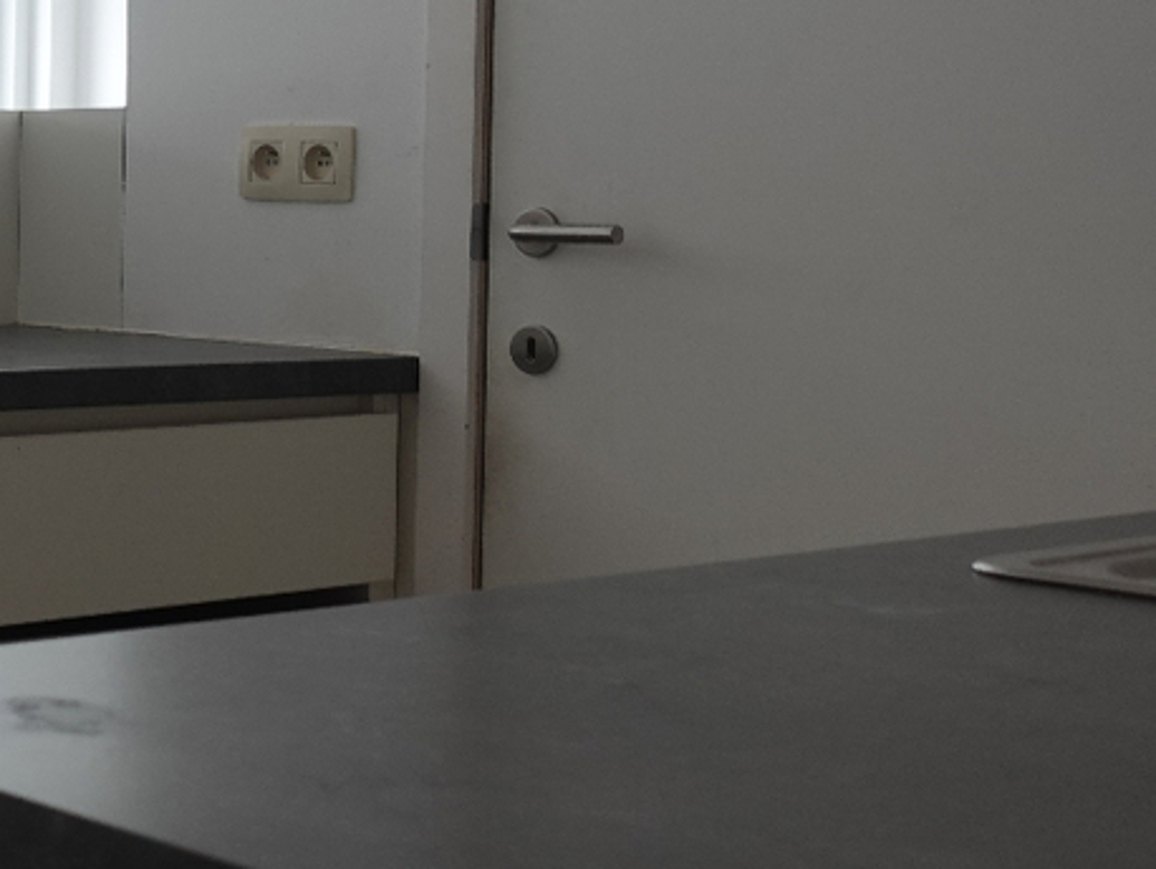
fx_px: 2272
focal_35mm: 68
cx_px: -525
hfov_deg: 23.5
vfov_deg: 21.5
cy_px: 248
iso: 125
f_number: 2.8
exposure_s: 1/40
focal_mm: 8.8
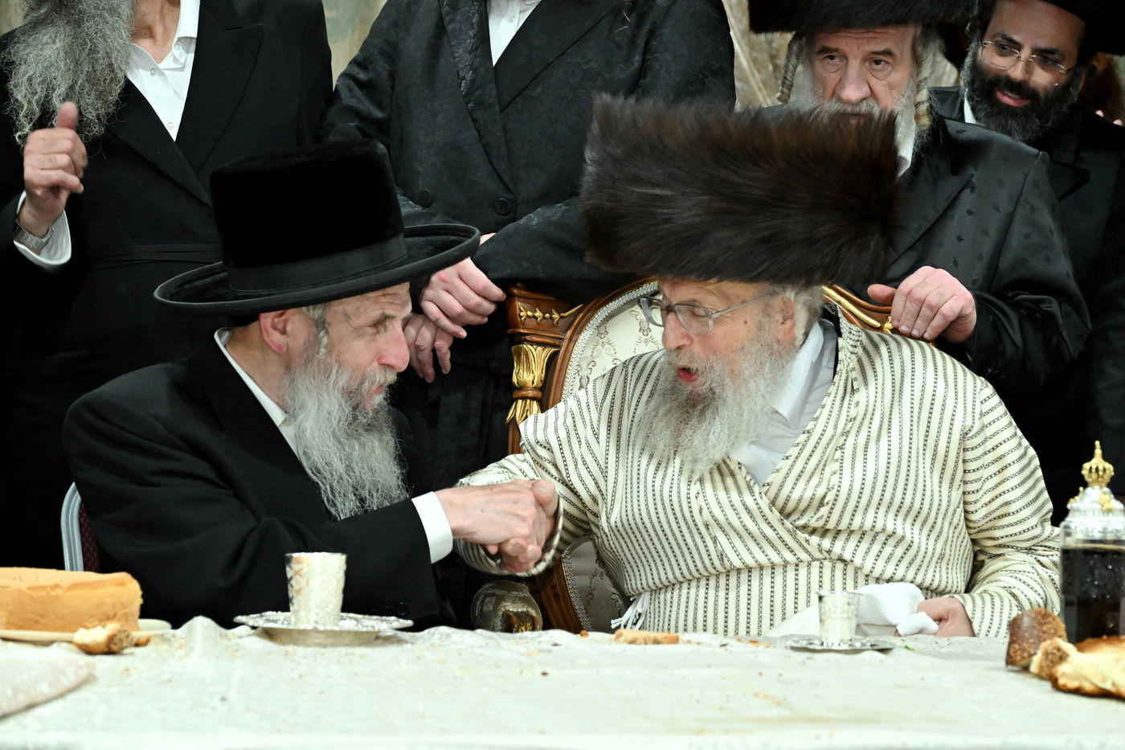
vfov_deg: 15.4
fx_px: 2781
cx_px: 562
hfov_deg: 22.9
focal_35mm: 89
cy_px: 375
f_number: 5.6
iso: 4000
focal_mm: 89
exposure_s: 1/200
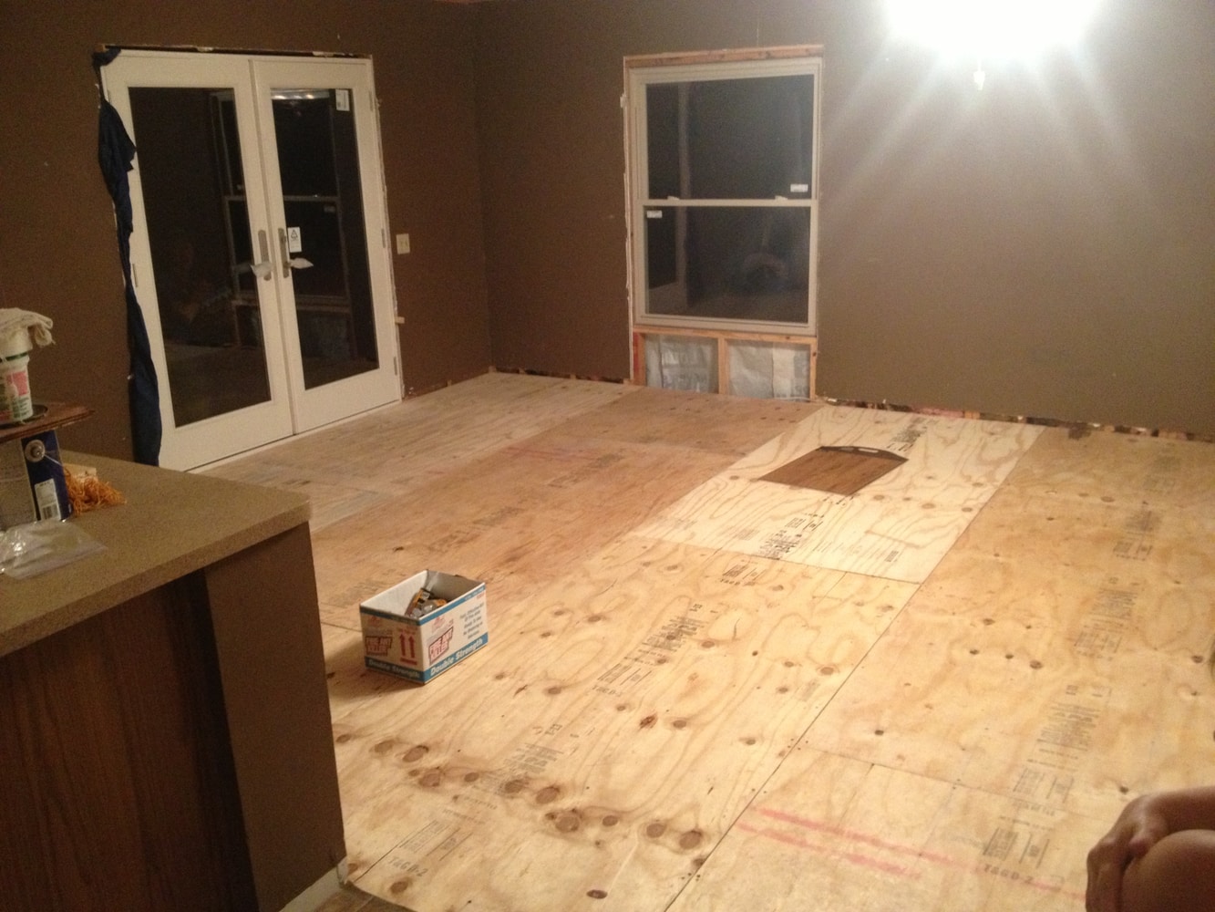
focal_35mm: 35
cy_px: 456
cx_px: 608
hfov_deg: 52.6
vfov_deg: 40.7
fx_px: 1229
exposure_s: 1/15
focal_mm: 4.28
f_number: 2.4
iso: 400
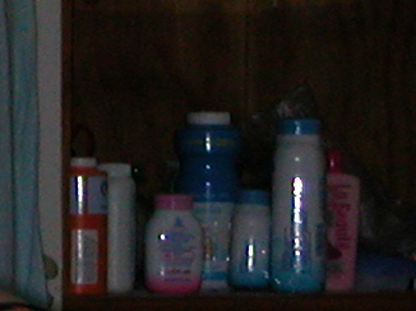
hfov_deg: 4.4
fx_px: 5428
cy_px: 274
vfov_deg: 3.3
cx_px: -171
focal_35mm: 452
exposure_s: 1/59.9
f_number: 4.4
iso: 200
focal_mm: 14
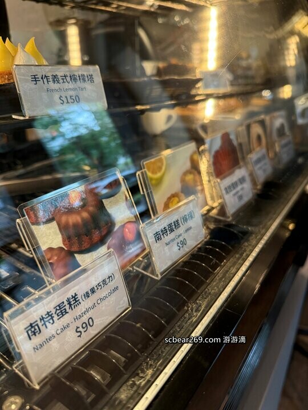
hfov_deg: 56.8
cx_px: 154
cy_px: 205
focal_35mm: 24
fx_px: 285
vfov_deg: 71.6
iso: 500
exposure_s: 1/60
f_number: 1.78
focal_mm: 6.76
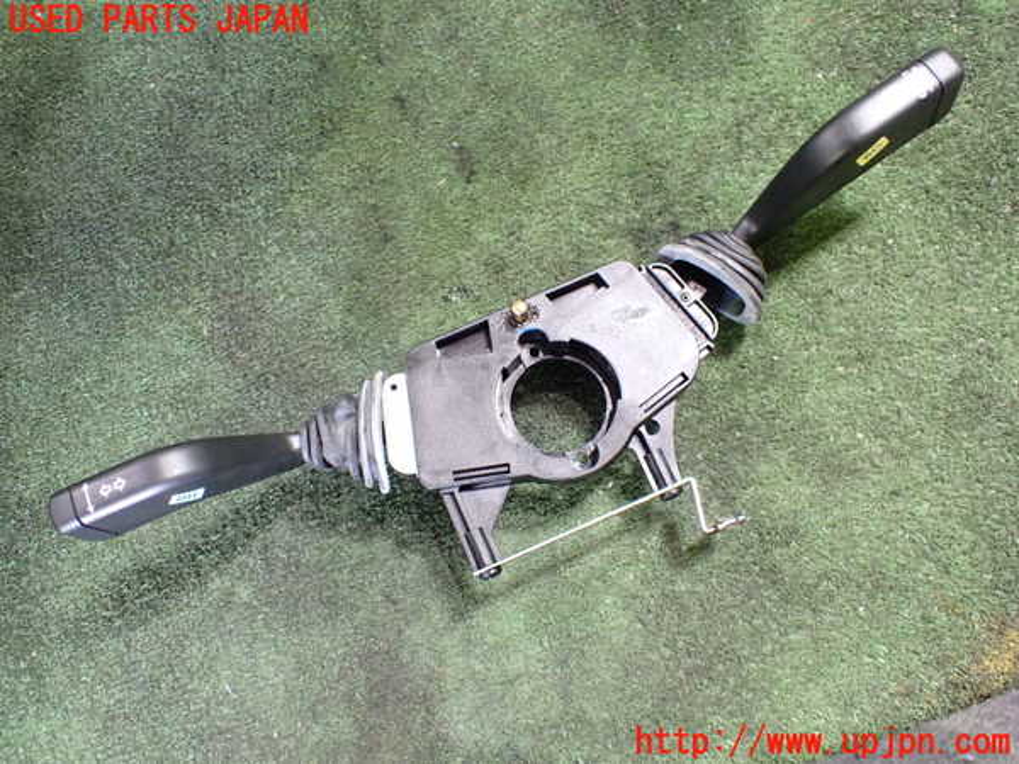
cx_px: 510
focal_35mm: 30
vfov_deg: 46.8
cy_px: 382
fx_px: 883
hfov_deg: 60.0
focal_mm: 5.4
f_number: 2.3
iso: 800
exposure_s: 1/40
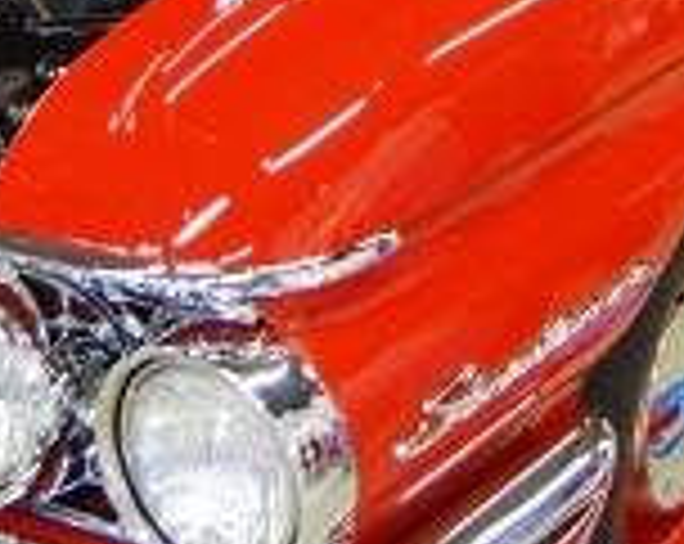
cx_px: 468
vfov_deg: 13.5
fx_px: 2162
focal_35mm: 107
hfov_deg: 17.9
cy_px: -292
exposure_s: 1/30
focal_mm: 18
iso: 640
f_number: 3.5
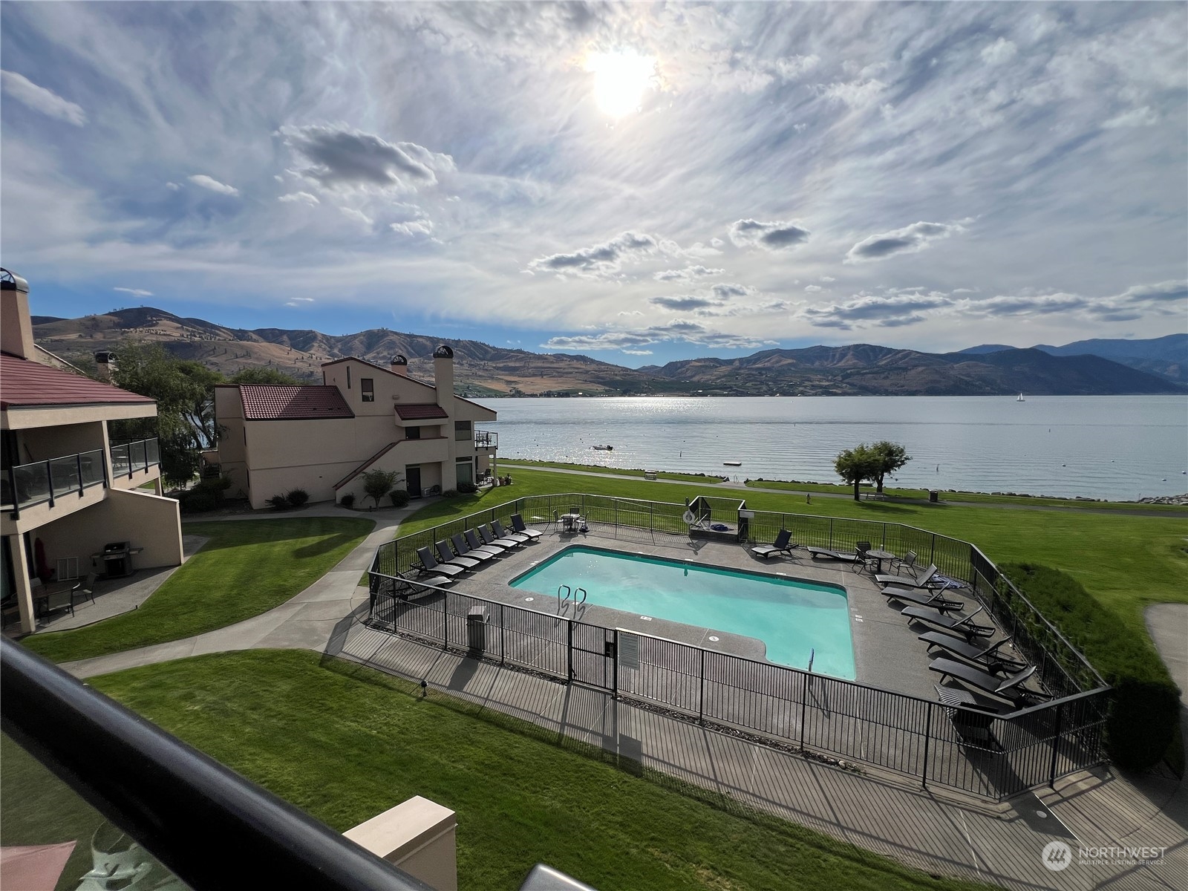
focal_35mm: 13
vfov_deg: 89.9
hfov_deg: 106.2
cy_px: 446
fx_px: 446
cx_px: 594
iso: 40
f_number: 1.8
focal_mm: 1.57
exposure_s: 1/4785
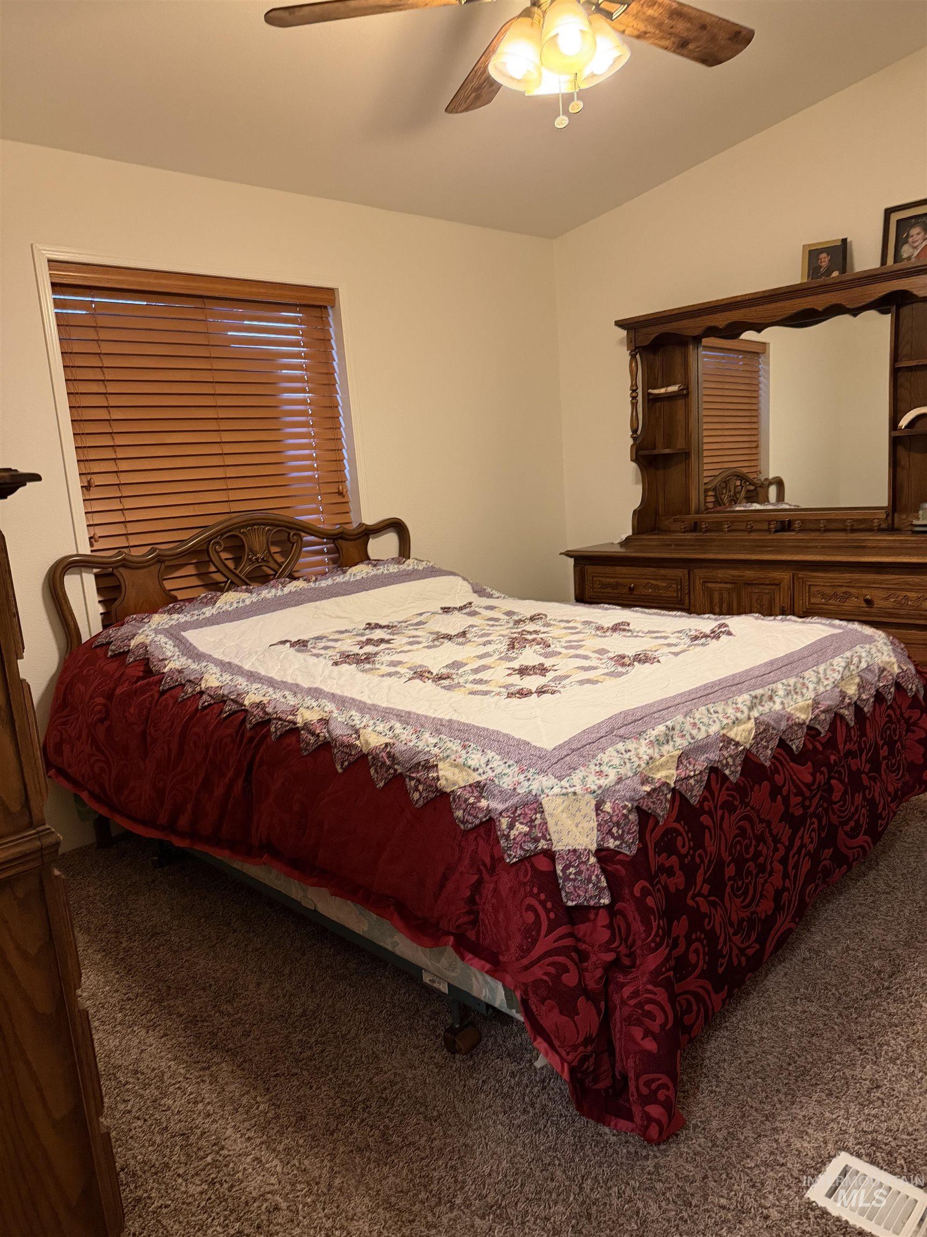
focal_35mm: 24
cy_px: 618
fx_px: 857
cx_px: 464
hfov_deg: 56.8
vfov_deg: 71.6
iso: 640
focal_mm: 6.76
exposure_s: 1/40
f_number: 1.78
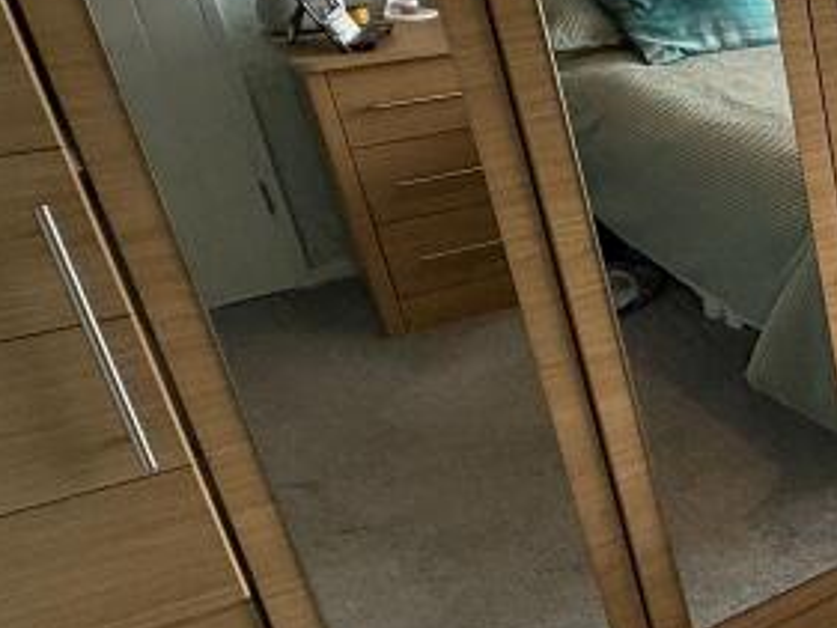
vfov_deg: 28.5
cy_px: 238
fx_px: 1234
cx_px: 1415
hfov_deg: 23.8
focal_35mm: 51
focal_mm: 2.22
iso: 64
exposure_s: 1/100
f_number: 2.2
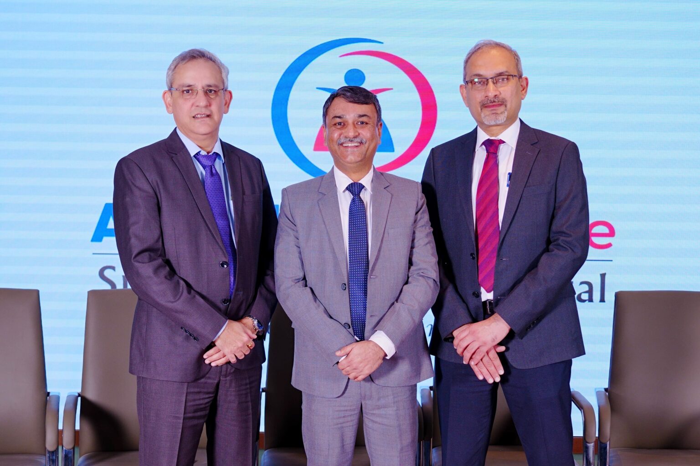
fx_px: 661
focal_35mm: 34
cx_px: 350
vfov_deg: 38.9
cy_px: 233
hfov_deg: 55.8
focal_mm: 34
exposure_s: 1/125
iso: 250
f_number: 4.5
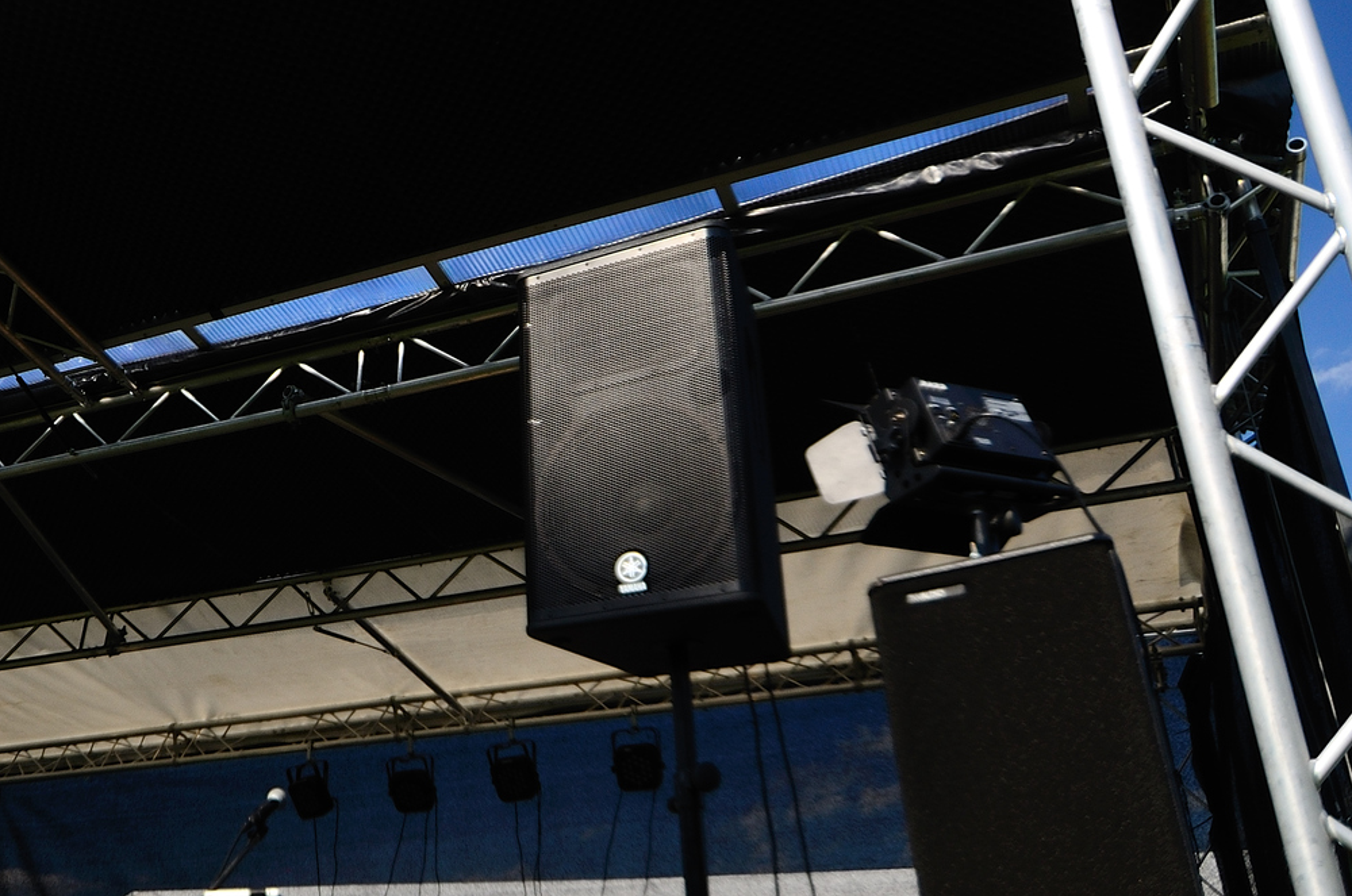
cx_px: 392
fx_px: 1350
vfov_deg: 36.7
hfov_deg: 51.6
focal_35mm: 36
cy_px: 473
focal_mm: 10
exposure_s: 1/320
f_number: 3.5
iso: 100
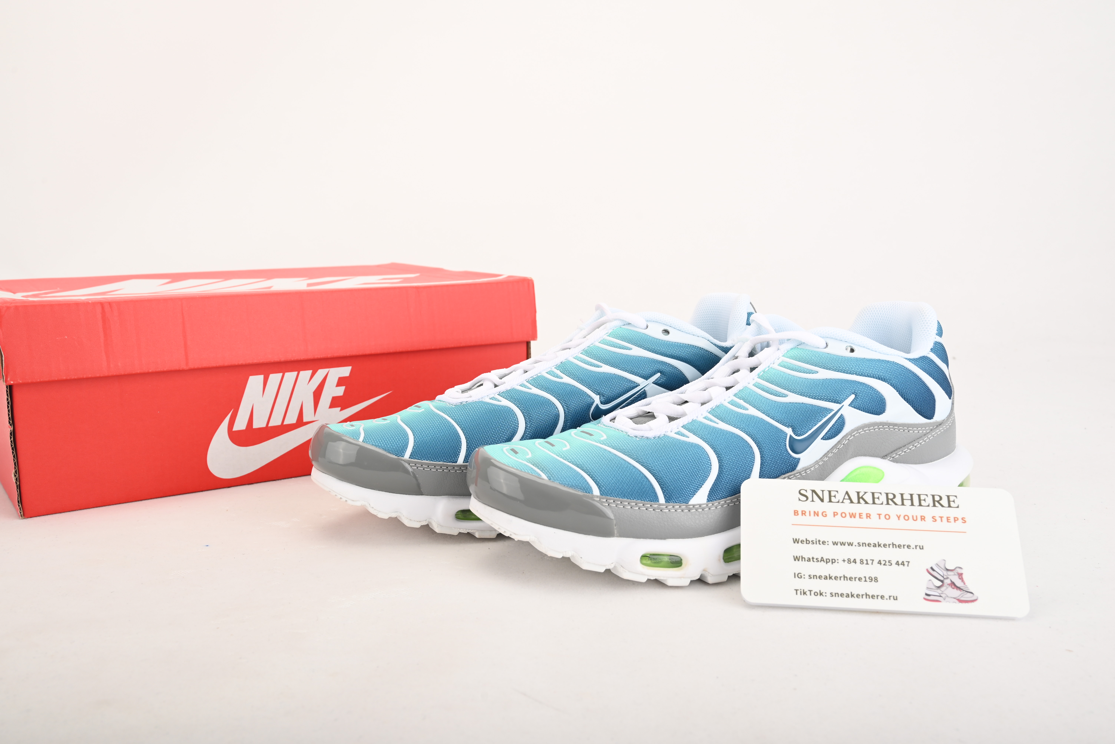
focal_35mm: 34
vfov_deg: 39.5
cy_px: 372
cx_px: 558
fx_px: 1038
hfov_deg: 56.5
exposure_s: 1/200
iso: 100
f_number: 11
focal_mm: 33.5
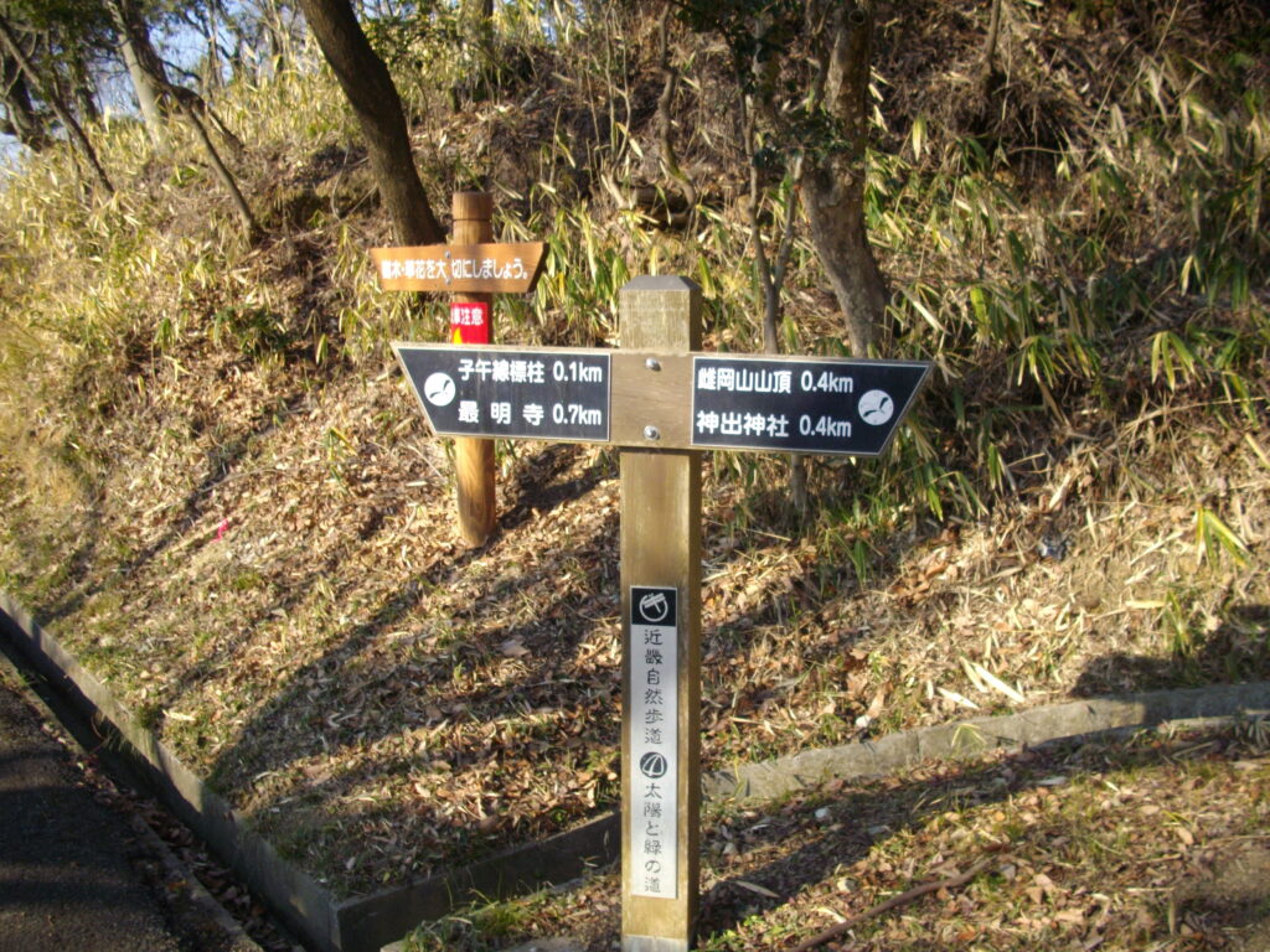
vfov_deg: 38.7
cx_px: 635
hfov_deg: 50.1
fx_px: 1357
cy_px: 476
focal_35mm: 37
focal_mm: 6.2
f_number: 5.6
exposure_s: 1/125
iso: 100
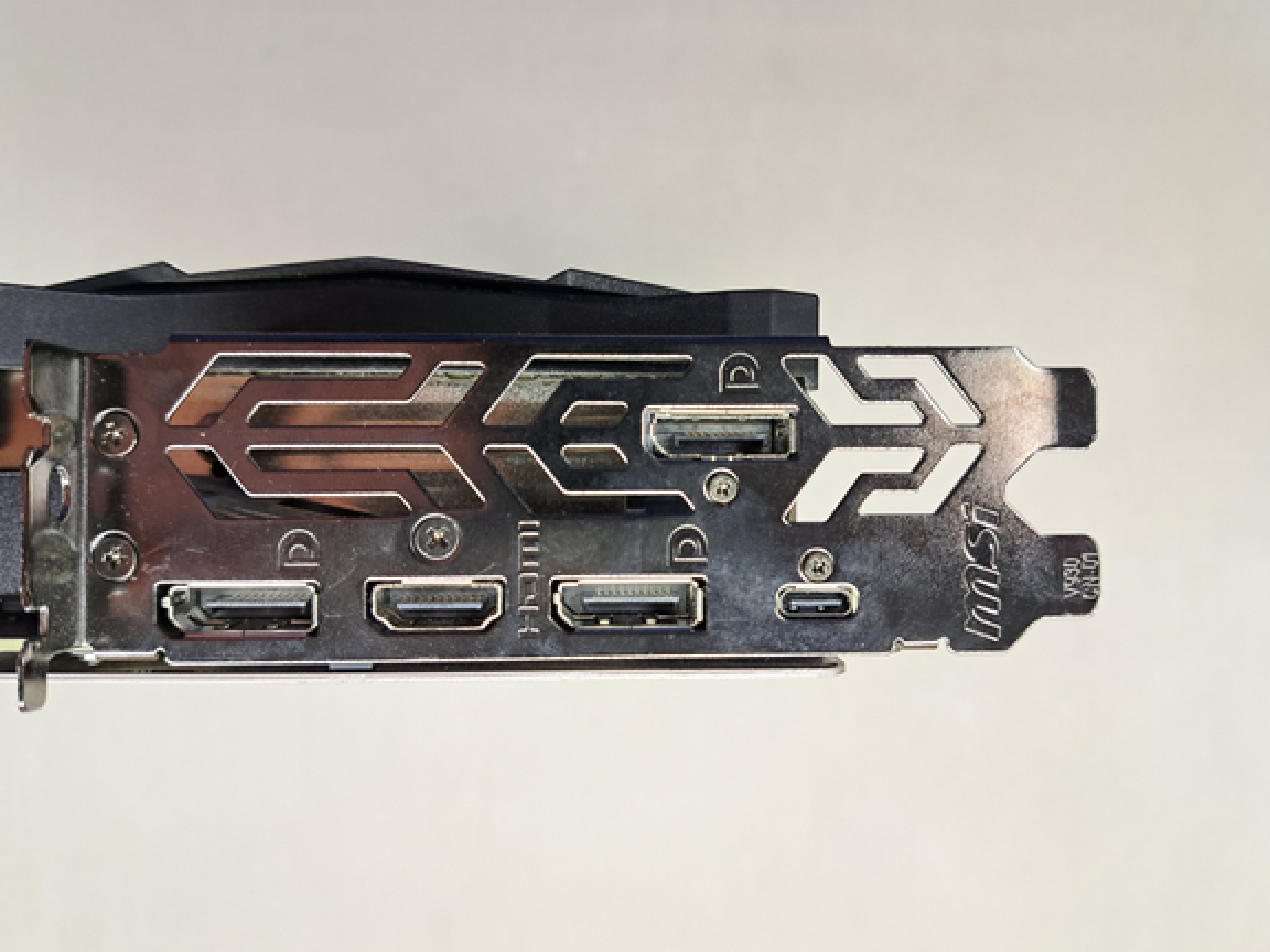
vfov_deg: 54.9
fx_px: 917
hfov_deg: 69.4
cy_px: 461
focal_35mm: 25
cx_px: 633
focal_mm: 5.23
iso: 64
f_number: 1.8
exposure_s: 1/50
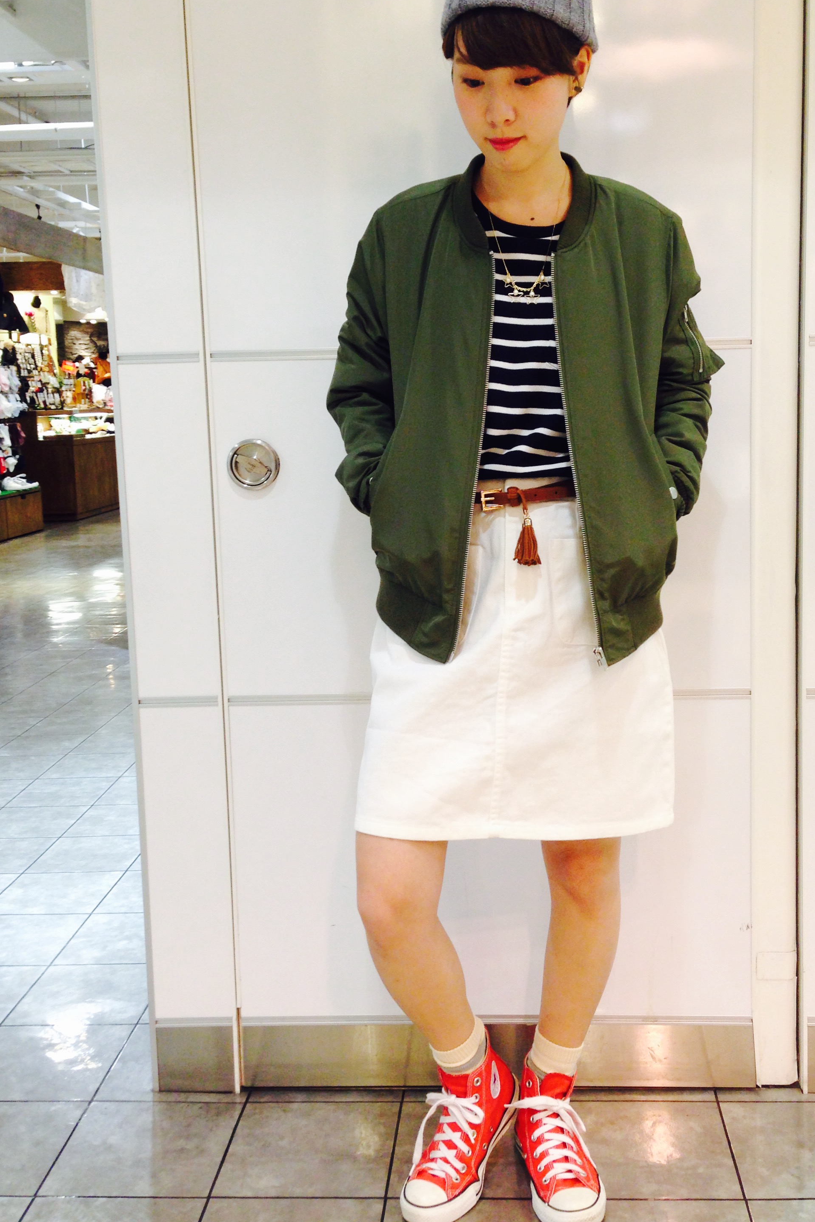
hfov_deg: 34.1
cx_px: 473
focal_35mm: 39
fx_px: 1324
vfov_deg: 49.5
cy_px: 549
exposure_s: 1/20
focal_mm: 4.12
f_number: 2.4
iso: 80
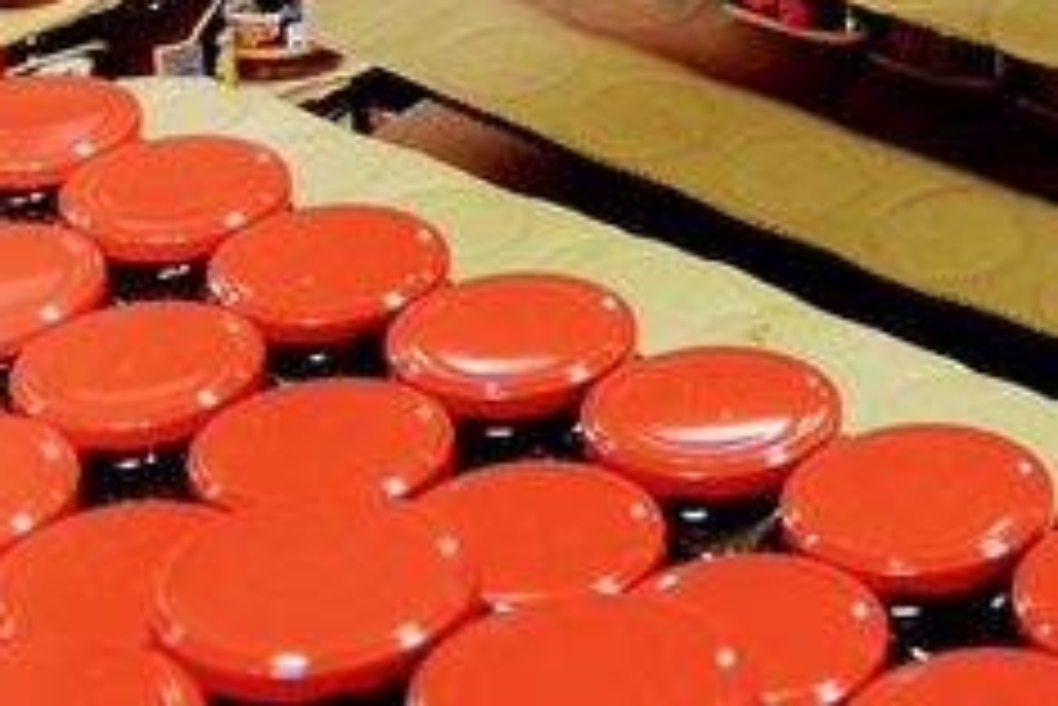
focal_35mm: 115
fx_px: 3382
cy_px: -672
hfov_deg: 17.5
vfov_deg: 10.9
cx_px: 986
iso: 800
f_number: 4
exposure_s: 1/60
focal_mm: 18
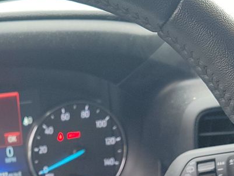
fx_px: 649
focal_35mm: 96
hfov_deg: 19.9
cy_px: 270
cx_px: 9
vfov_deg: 14.3
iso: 96
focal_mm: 6.7
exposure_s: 1/59
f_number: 1.8
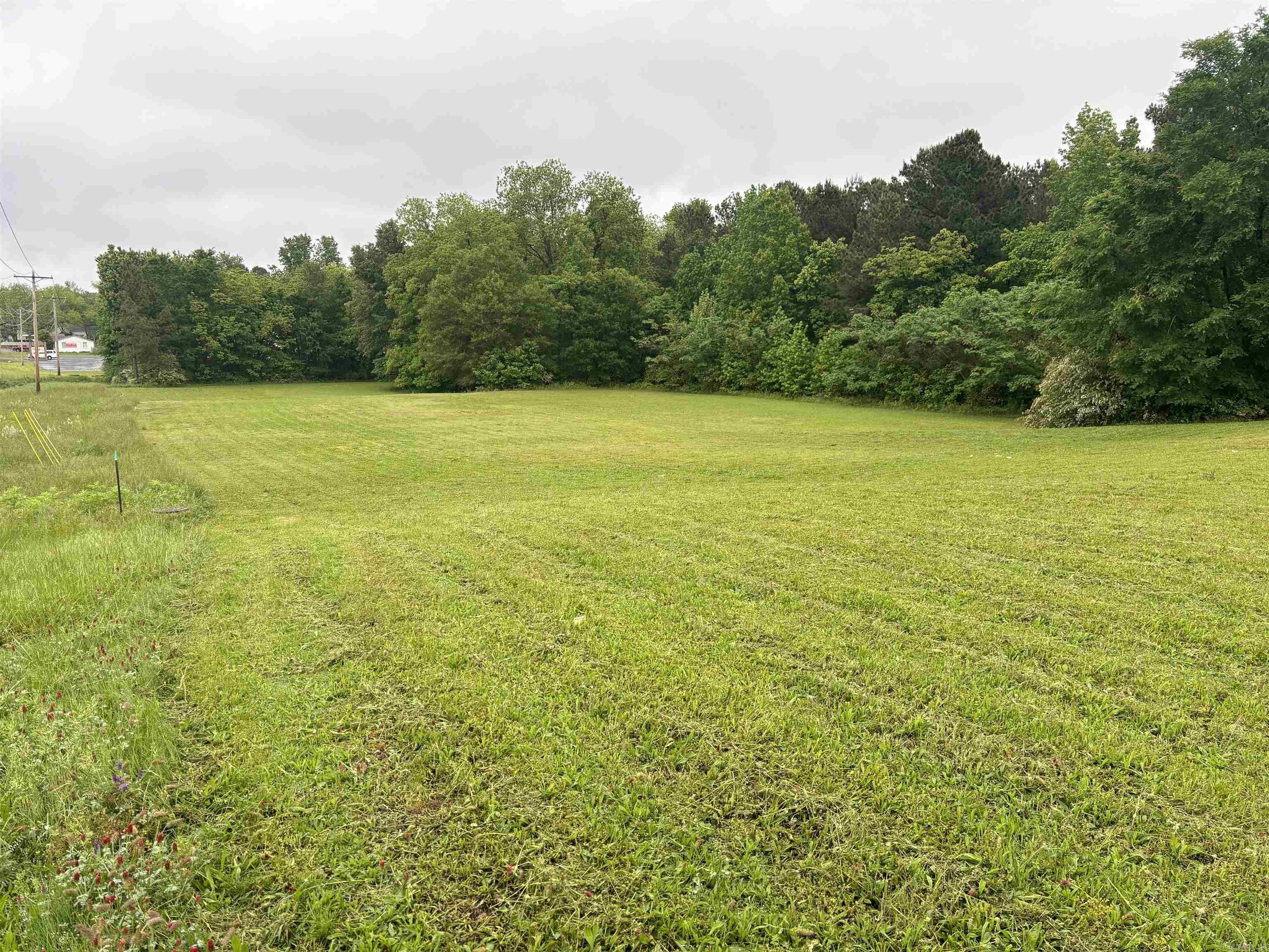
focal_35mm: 26
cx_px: 634
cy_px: 476
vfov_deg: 53.1
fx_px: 953
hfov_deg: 67.3
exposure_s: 1/444
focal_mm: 5.96
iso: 50
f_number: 1.6
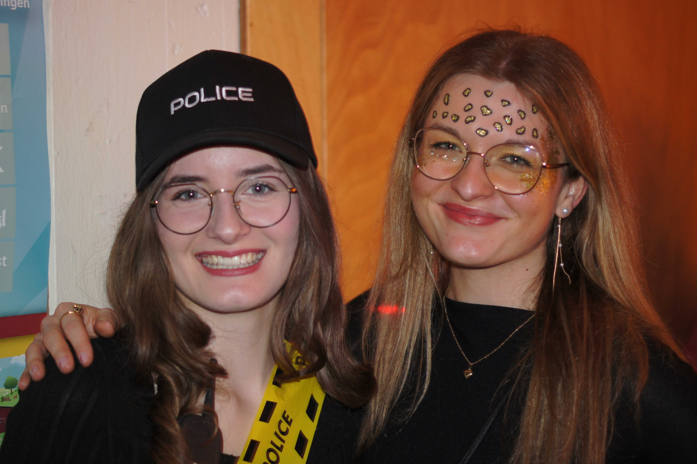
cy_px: 232
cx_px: 348
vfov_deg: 18.2
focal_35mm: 75
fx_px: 1451
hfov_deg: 27.0
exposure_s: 1/5
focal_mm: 50
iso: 500
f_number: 2
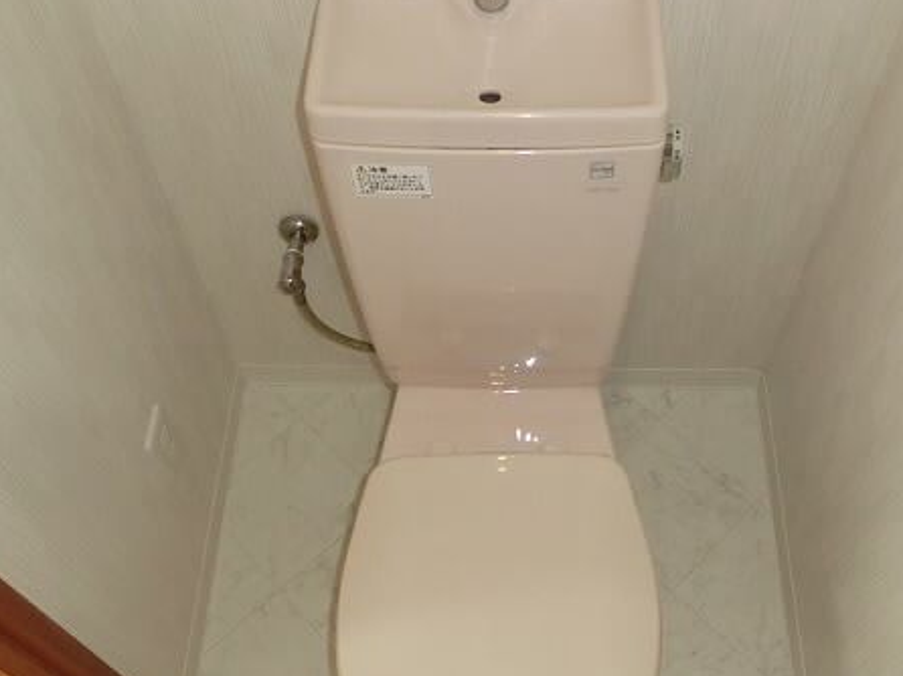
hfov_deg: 47.7
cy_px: 343
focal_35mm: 39
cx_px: 519
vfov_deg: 36.8
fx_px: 1017
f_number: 3
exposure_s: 1/60
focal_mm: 4.24
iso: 400
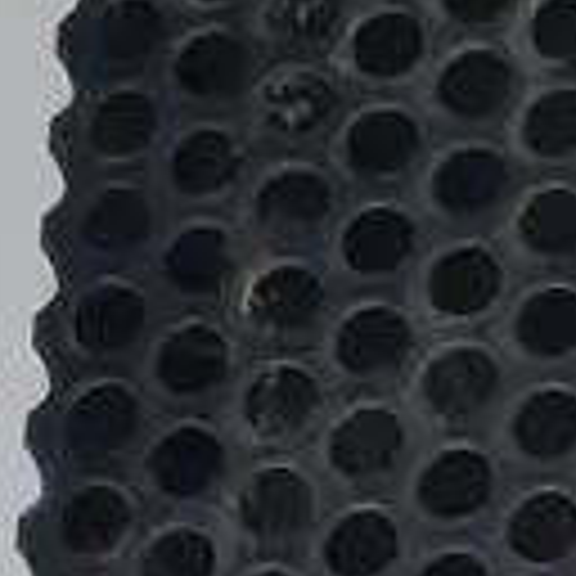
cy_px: 932
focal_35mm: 239
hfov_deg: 6.8
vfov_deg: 7.2
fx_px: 4499
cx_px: 1566
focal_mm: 3.93
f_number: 1.7
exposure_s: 1/683
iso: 40
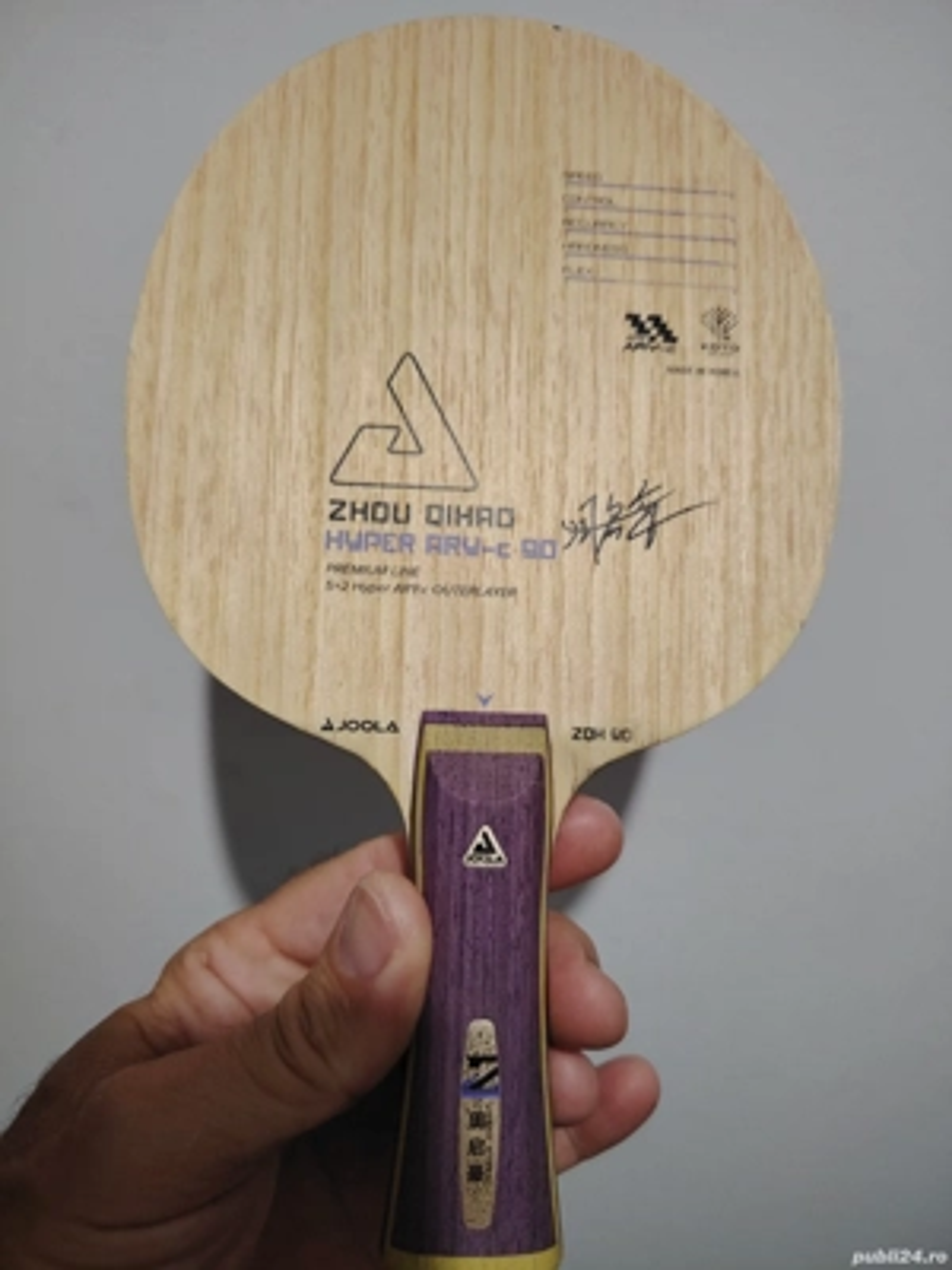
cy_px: 635
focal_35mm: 24
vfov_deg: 71.6
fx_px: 880
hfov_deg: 56.8
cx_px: 476
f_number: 1.75
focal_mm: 5.25
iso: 891
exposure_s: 1/33.3
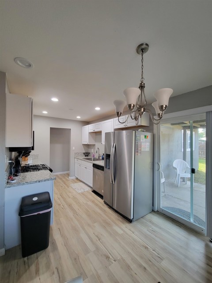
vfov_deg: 106.2
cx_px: 106
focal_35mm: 13
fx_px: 106
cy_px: 142
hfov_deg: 89.9
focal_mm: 2.2
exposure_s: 1/60
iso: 200
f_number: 2.2
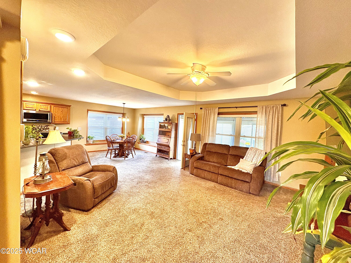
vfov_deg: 85.7
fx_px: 142
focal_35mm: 14
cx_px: 176
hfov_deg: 102.1
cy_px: 132
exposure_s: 1/60
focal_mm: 2.22
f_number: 2.2
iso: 250
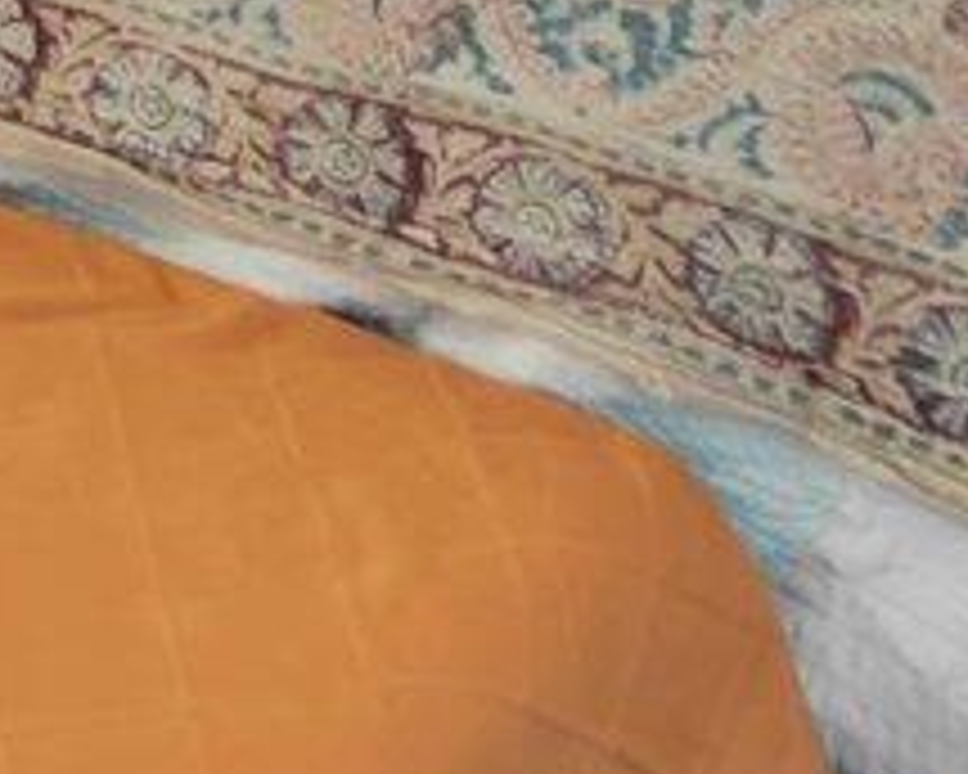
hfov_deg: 11.8
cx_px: -1063
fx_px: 4097
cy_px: -1775
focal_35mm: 143
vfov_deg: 8.5
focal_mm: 16
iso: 400
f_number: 4
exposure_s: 1/2.5
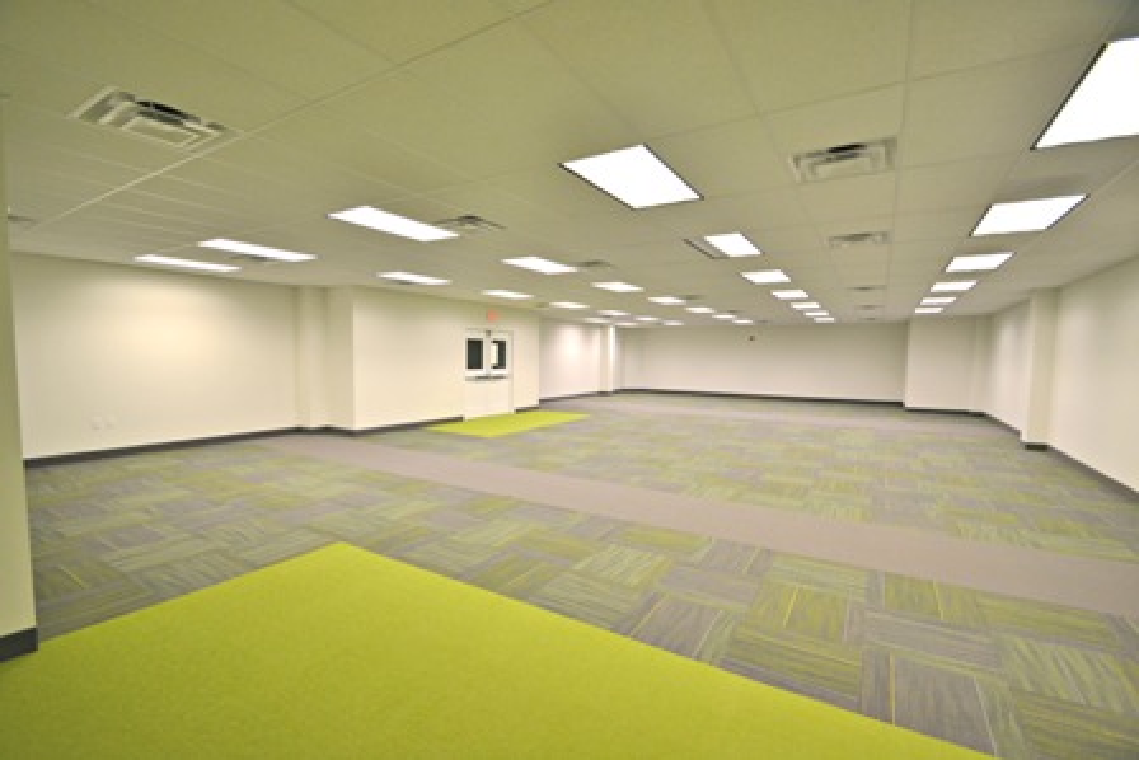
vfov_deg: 77.4
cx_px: 570
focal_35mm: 15
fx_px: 475
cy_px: 380
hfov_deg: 100.4
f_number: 3.5
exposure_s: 1/60
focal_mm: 10
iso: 640
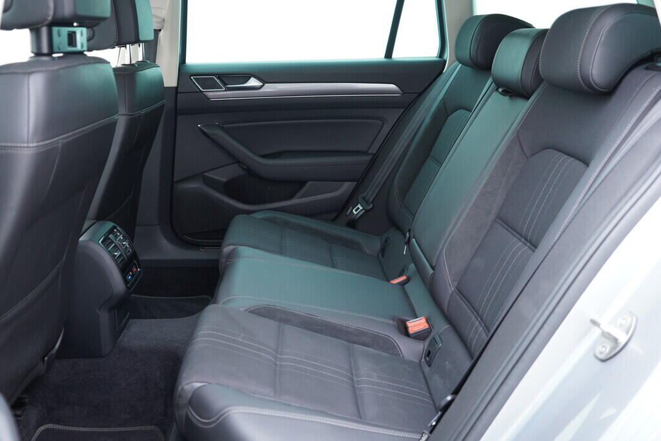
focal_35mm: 36
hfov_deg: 53.1
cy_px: 220
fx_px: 661
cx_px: 330
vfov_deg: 36.9
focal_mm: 24
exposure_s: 1/40
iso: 640
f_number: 2.8
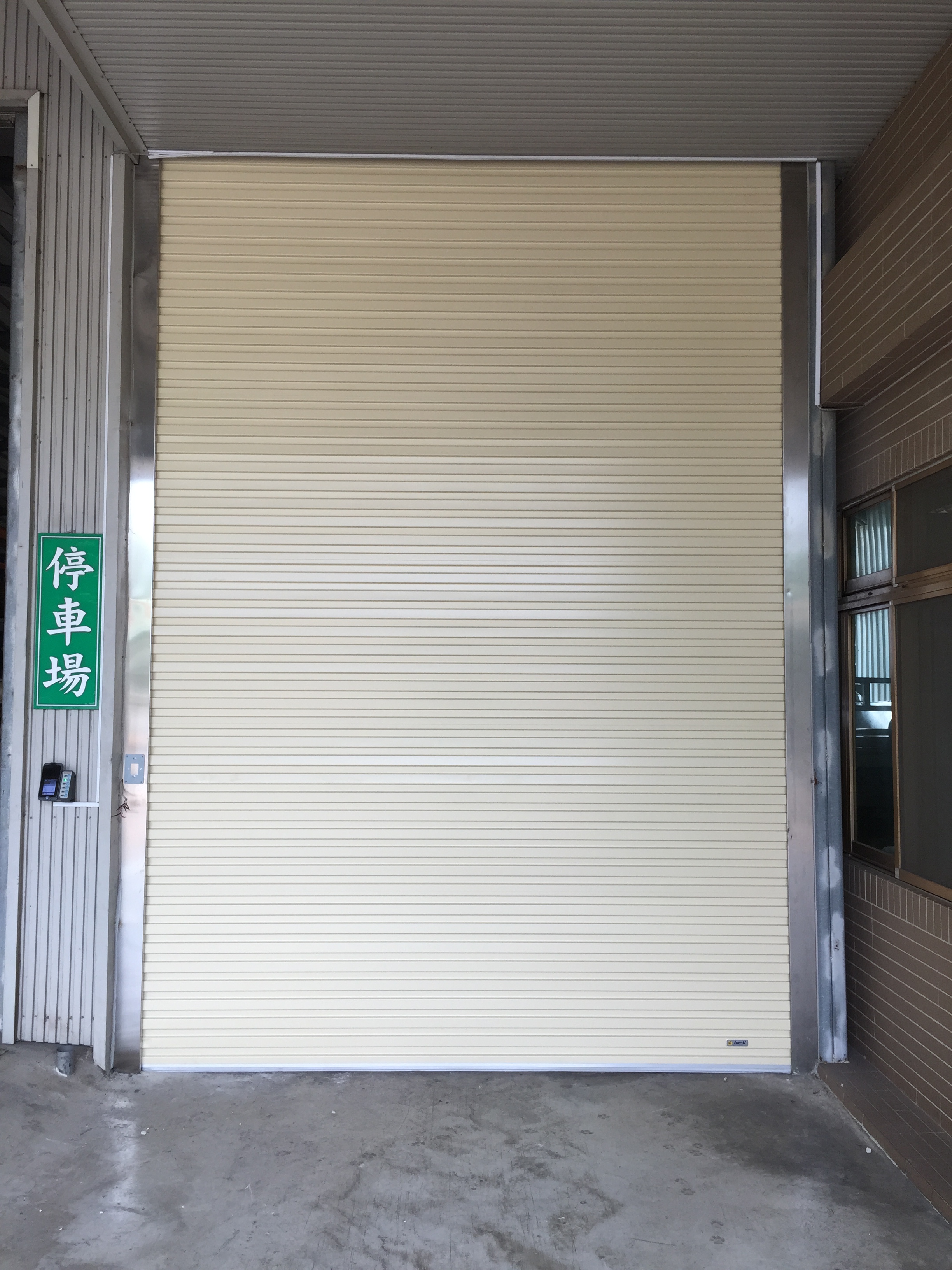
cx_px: 476
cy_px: 635
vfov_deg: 61.7
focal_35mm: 29
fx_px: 1063
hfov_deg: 48.2
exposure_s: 1/120
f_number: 2.2
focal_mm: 4.15
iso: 32
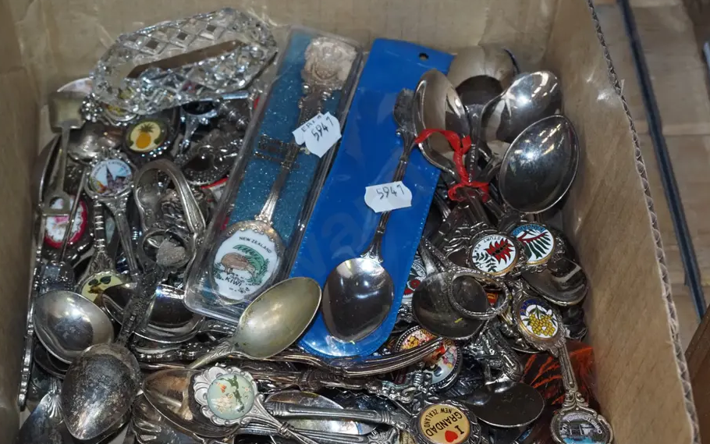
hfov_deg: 32.9
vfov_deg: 20.9
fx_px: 1200
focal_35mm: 62
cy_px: 255
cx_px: 314
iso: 2000
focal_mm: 26
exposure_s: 1/160
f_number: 5.6
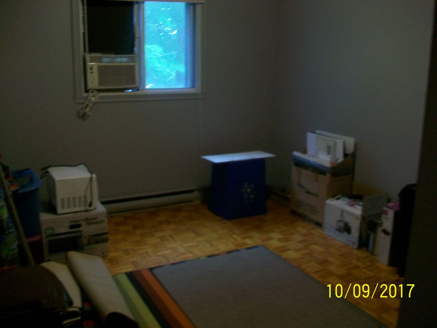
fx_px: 404
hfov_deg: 56.8
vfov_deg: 44.2
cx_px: 218
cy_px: 164
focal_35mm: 32
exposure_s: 1/8
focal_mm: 5.7
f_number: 2.8
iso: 160
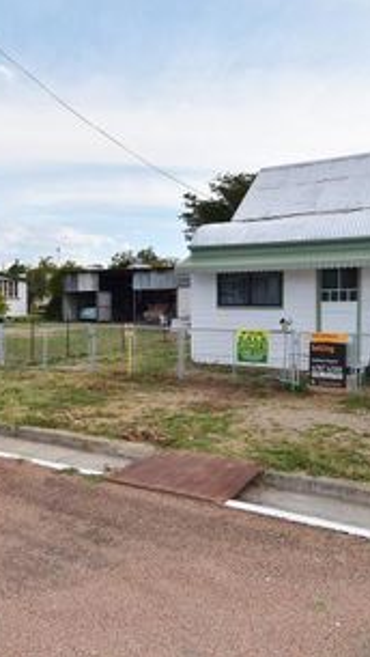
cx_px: 166
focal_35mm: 29
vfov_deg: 66.0
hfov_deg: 40.2
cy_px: 331
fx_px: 505
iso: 100
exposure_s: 1/200
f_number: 9
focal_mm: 12
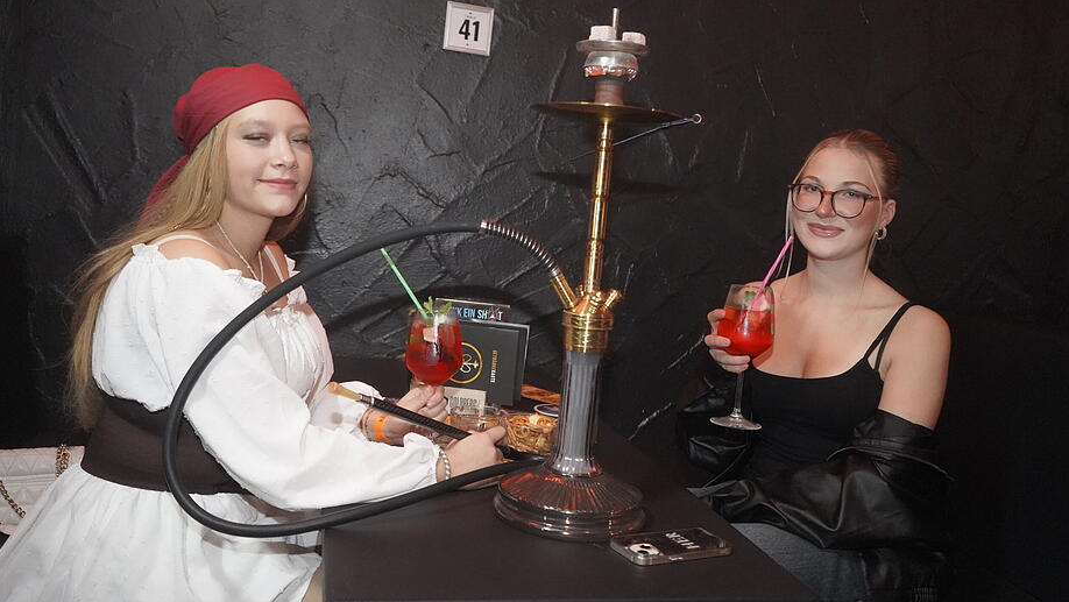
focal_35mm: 31
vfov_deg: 37.8
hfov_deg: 62.6
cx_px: 544
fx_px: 879
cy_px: 287
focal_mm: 29
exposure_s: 1/60
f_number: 3.5
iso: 12800
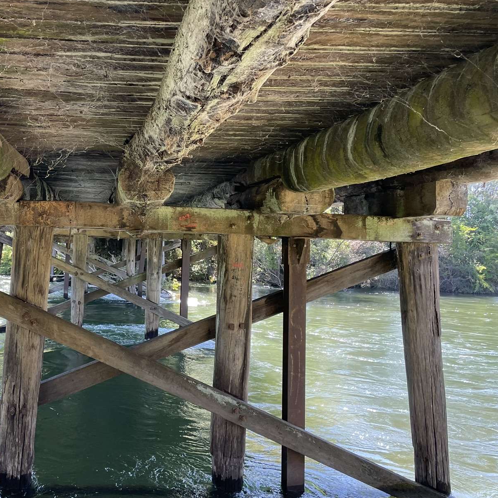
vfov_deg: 42.8
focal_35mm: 39
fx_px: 635
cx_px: 123
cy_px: 227
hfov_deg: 41.5
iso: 50
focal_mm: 4.2
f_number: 1.6
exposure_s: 1/121
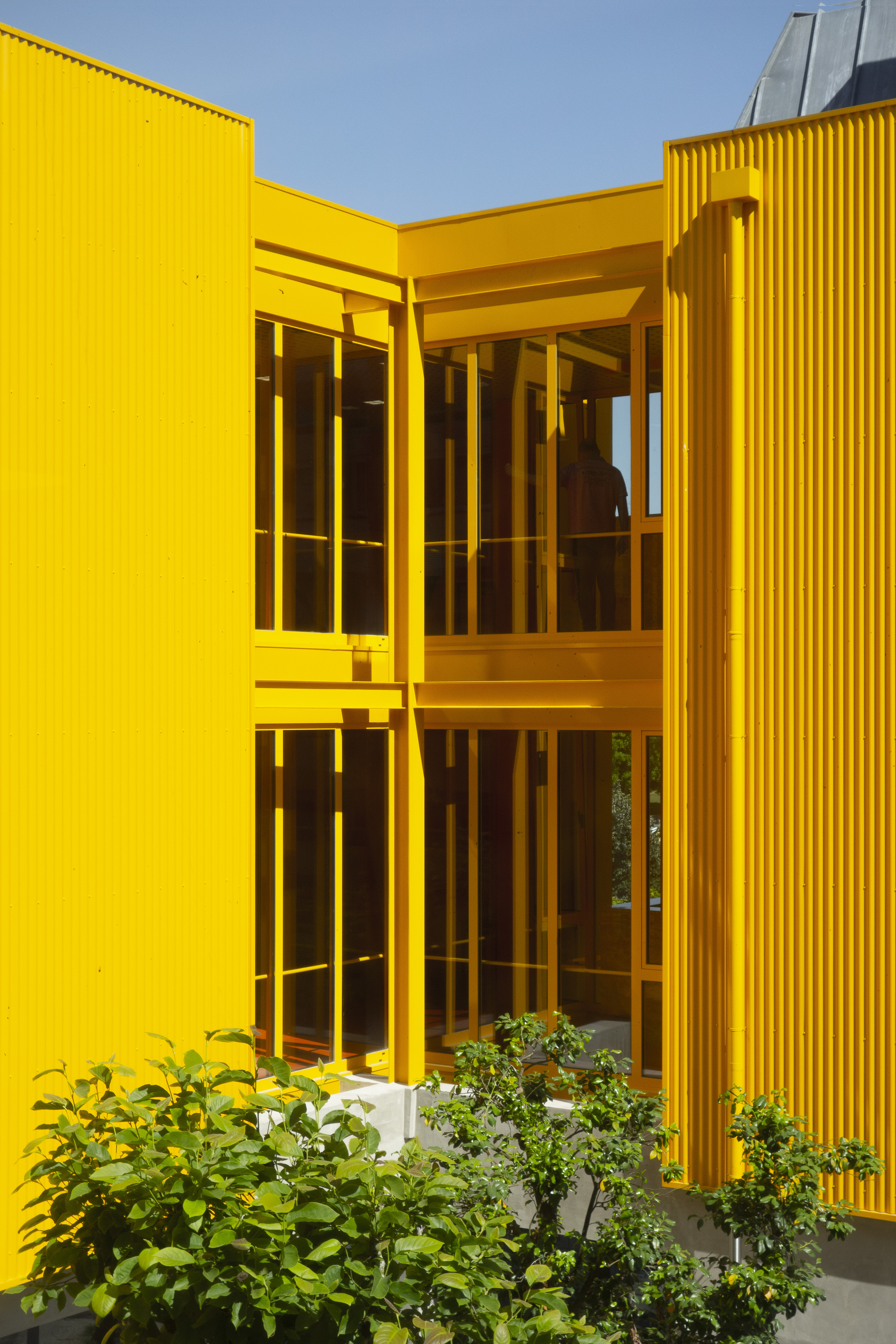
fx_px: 1979
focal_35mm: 53
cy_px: 672
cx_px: 448
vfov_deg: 37.5
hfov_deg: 25.5
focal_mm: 19.53
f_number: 5.6
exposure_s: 1/500
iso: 125
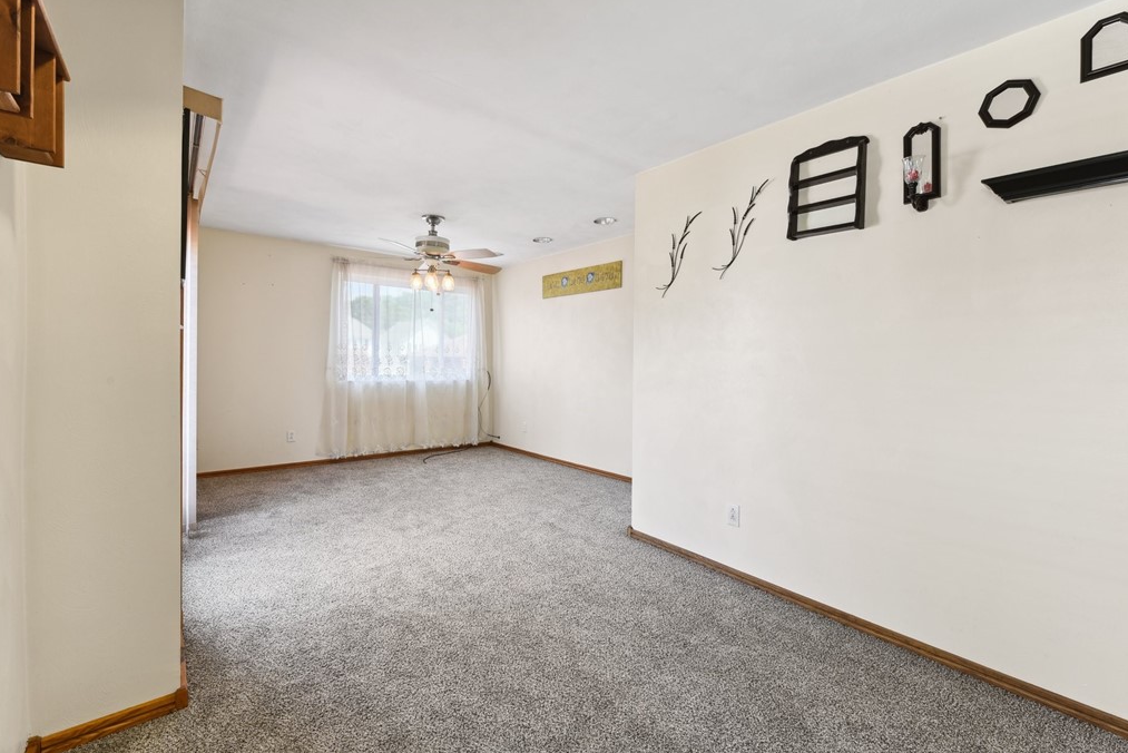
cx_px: 560
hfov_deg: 100.4
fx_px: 470
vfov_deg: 77.4
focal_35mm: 15
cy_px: 373
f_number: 10
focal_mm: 14
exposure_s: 1/6
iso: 79
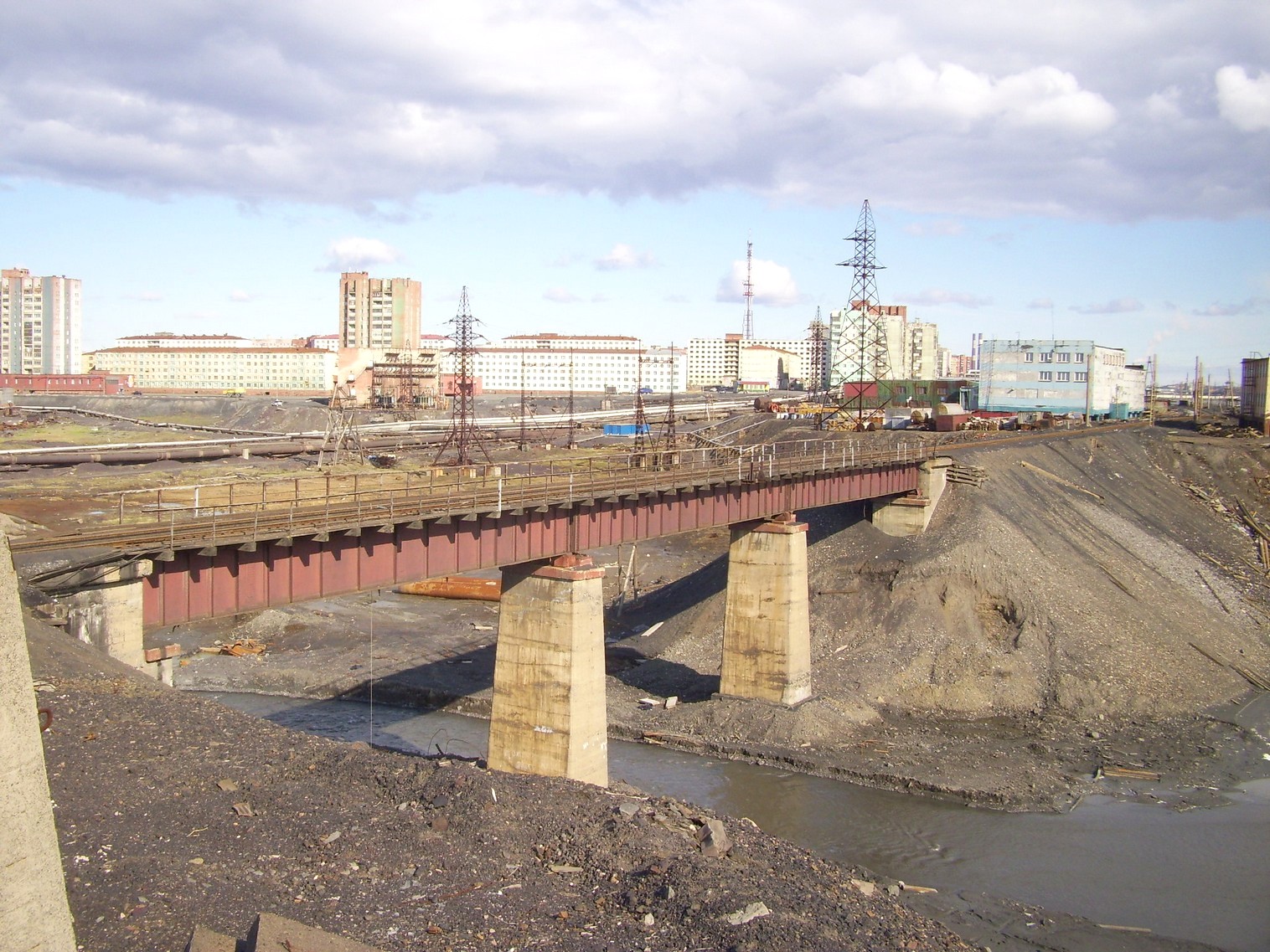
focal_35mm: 34
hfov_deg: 54.0
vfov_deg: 41.8
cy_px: 476
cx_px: 635
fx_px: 1247
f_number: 5.6
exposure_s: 1/250
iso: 80
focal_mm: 5.7
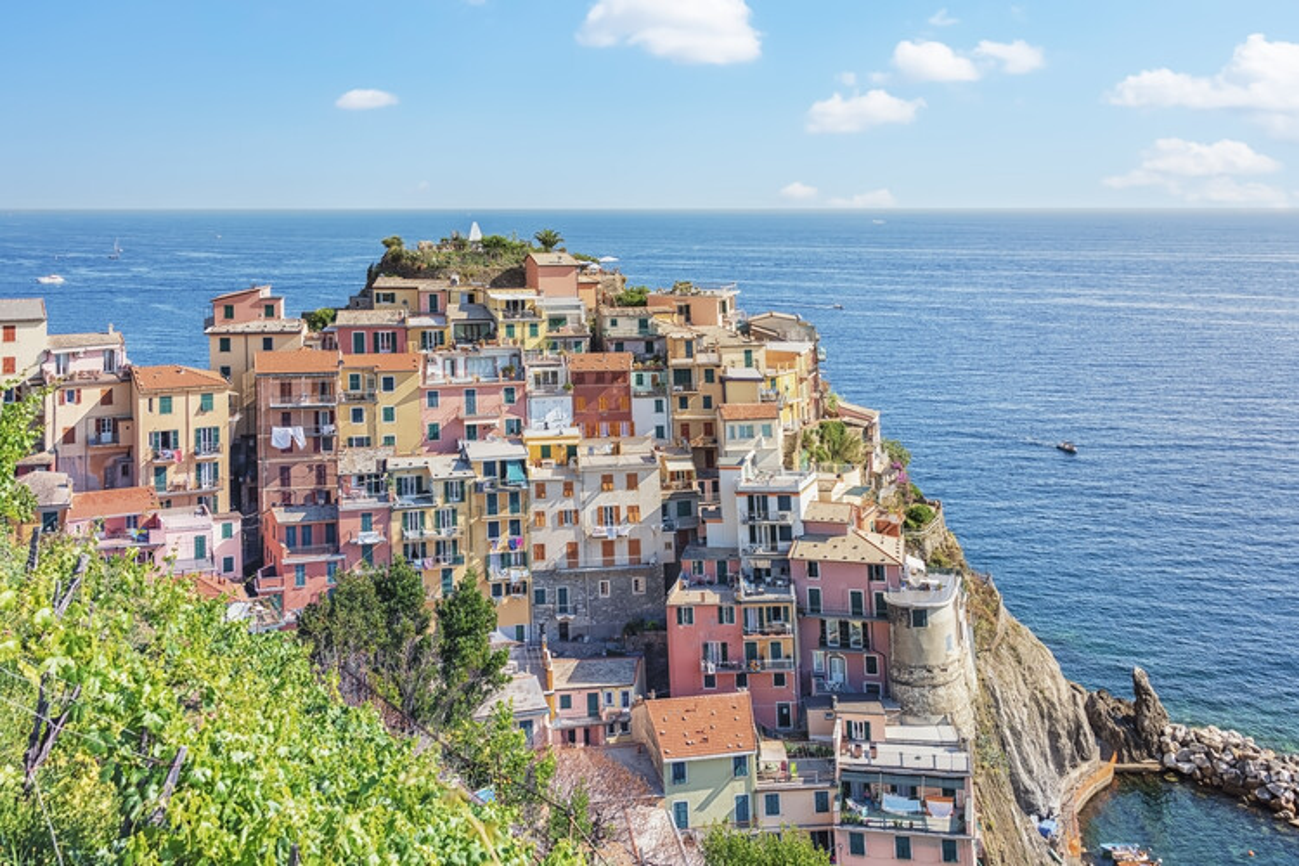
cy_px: 433
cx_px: 650
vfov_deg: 36.9
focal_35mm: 36
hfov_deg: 53.1
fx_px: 1299
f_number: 6.3
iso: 64
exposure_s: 1/160
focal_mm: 36
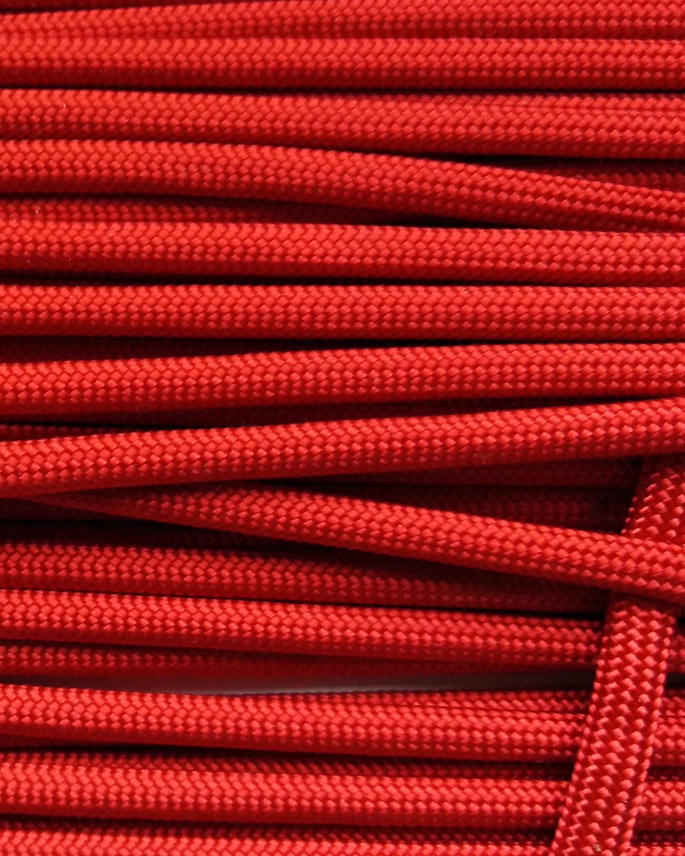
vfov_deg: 38.0
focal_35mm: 49
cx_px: 75
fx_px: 1242
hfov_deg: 29.6
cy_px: 416
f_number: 2.2
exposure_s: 1/30
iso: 292
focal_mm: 3.46
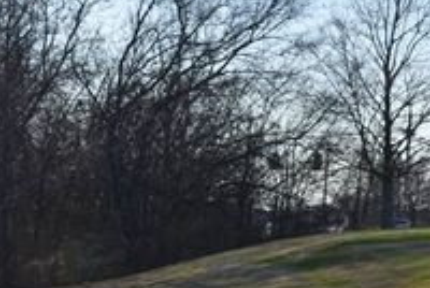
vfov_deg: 8.2
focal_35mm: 168
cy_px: 328
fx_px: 2005
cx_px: -155
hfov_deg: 11.8
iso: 100
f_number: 9
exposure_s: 1/320
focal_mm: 35
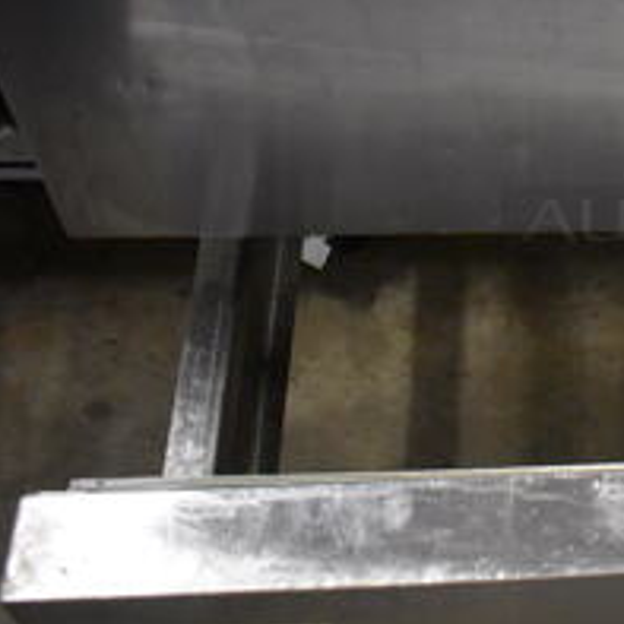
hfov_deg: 21.5
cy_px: 86
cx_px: 855
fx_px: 1448
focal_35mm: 71
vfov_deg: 23.8
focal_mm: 18
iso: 5000
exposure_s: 1/125
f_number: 3.5
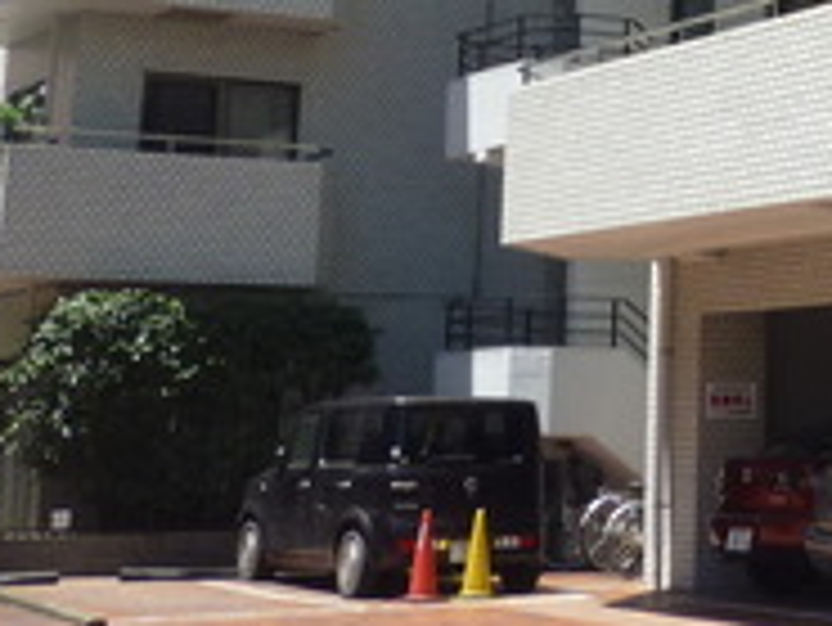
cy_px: -176
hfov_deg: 19.9
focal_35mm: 94
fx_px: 2261
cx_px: 926
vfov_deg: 15.1
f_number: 2.8
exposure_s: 1/640
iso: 80
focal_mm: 4.4
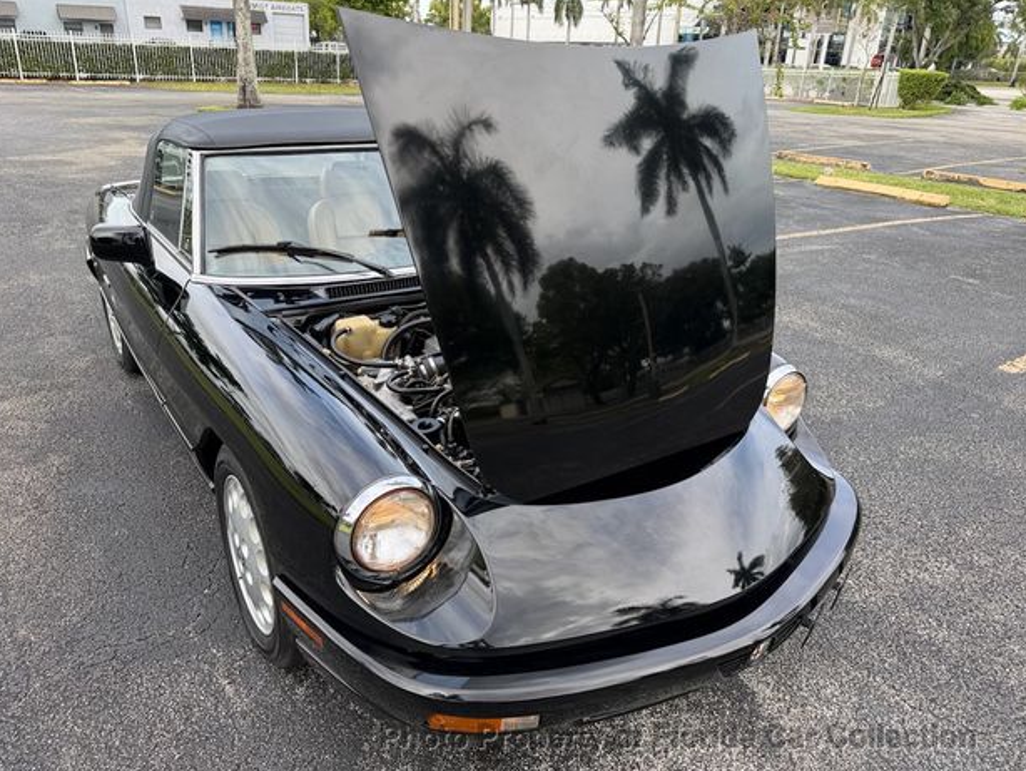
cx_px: 496
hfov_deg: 69.4
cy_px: 371
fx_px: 741
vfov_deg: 54.9
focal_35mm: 25
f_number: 1.78
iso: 80
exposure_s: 1/735
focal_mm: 6.76
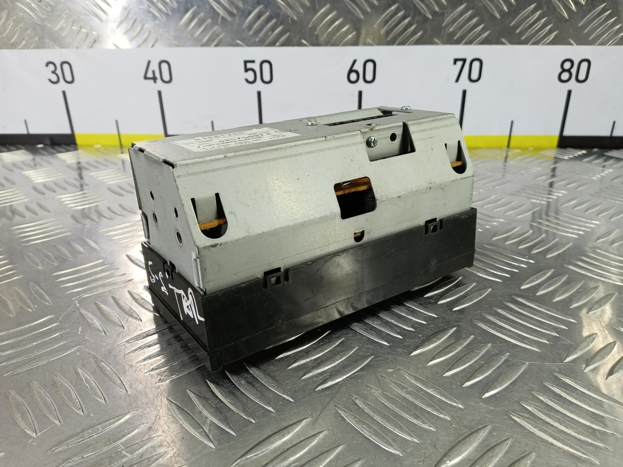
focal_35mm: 23
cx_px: 312
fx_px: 414
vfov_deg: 58.9
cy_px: 234
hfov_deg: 73.9
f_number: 1.6
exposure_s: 1/50
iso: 121
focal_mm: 4.11
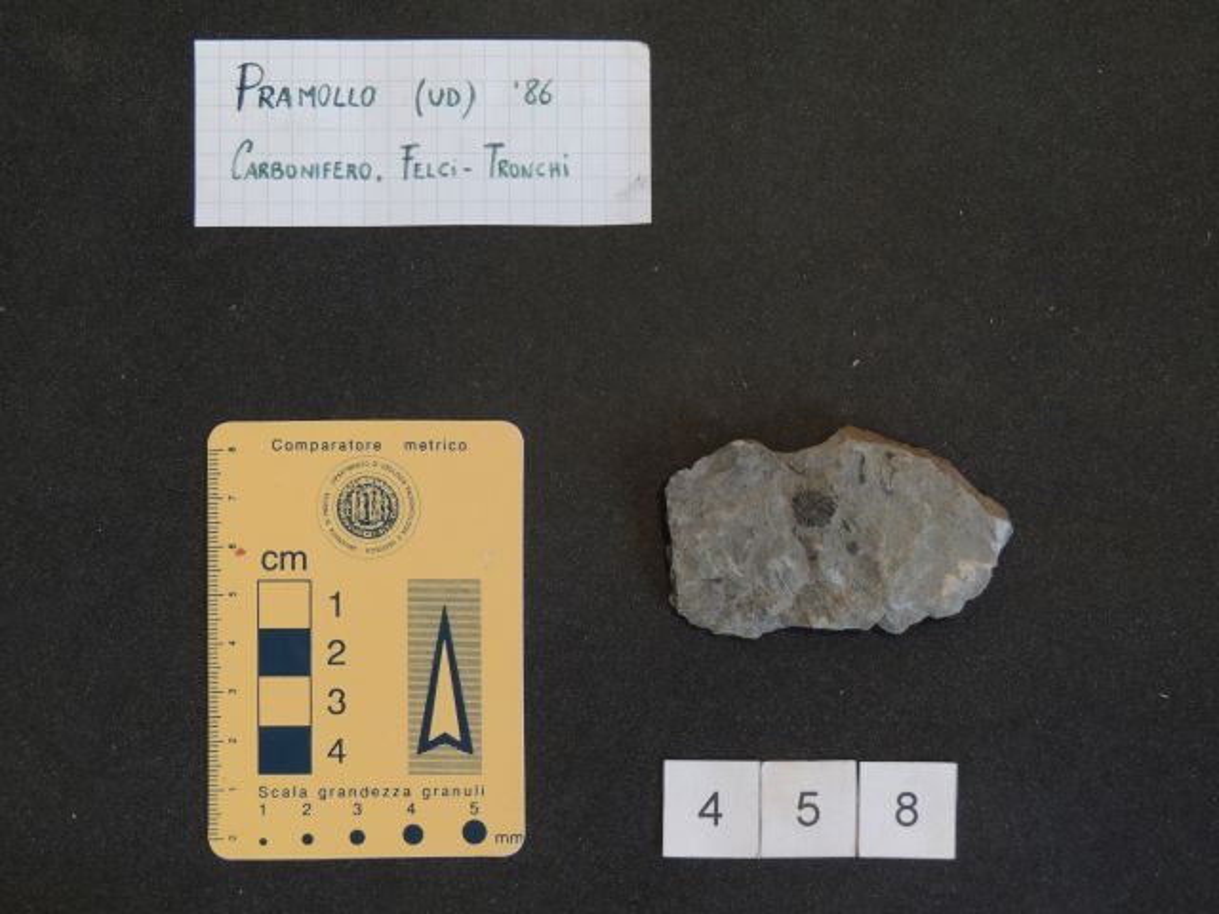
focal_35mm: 100
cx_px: 610
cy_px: 457
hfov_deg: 19.6
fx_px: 3521
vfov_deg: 14.8
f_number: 4.1
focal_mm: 17.8
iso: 400
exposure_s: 1/30
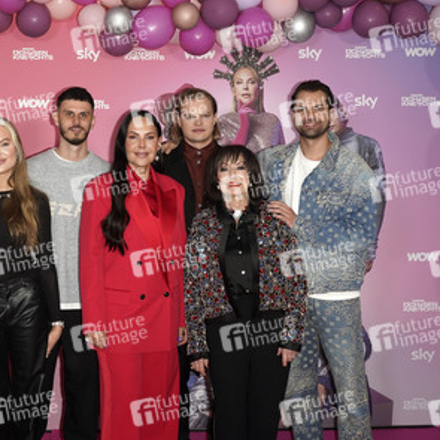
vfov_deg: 35.4
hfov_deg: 34.8
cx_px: 129
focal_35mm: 48
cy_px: 222
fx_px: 690
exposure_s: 1/160
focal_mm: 37
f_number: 6.3
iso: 640
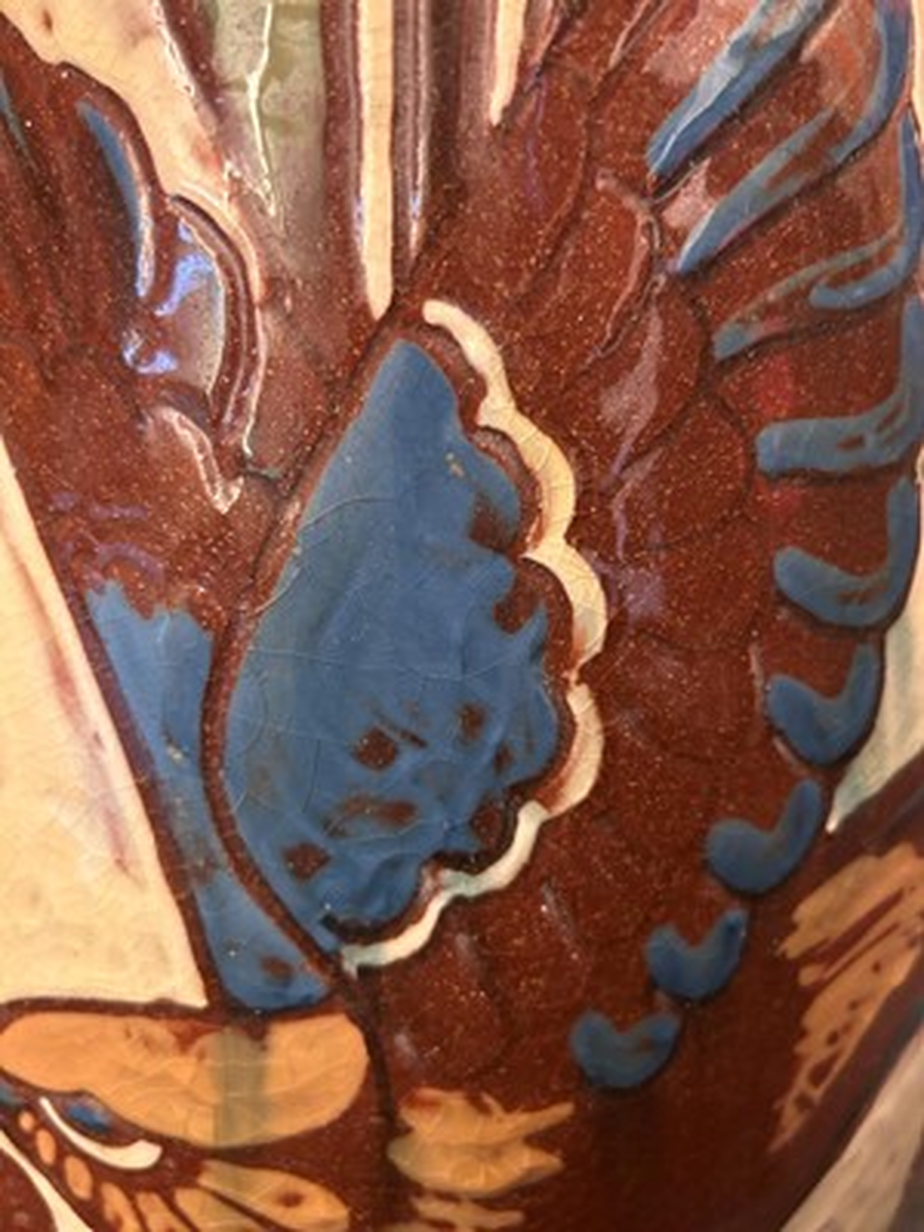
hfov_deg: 53.1
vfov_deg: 67.3
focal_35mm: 26
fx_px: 925
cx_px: 462
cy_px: 616
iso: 500
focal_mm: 5.7
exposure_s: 1/33
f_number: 1.5
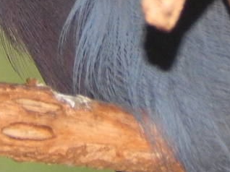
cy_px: -241
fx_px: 6155
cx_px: 87
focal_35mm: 927
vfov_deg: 1.6
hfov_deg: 2.1
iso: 400
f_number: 5.3
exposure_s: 1/30
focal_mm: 32.8
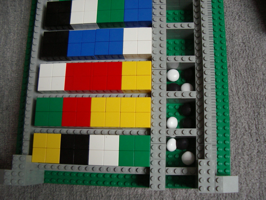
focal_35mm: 38
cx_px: 133
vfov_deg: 37.7
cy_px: 100
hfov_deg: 49.0
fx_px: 292
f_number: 2.6
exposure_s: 1/25
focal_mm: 5.8
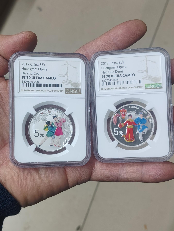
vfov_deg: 37.5
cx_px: 87
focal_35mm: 51
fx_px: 342
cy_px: 116
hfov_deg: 28.6
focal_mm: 4.84
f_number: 1.88
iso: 762
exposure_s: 1/100
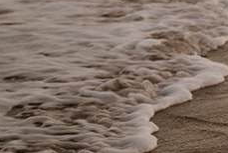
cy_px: -256
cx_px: 524
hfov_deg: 6.2
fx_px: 2034
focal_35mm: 321
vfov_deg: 4.2
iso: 200
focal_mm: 46
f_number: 2.8
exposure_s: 1/320
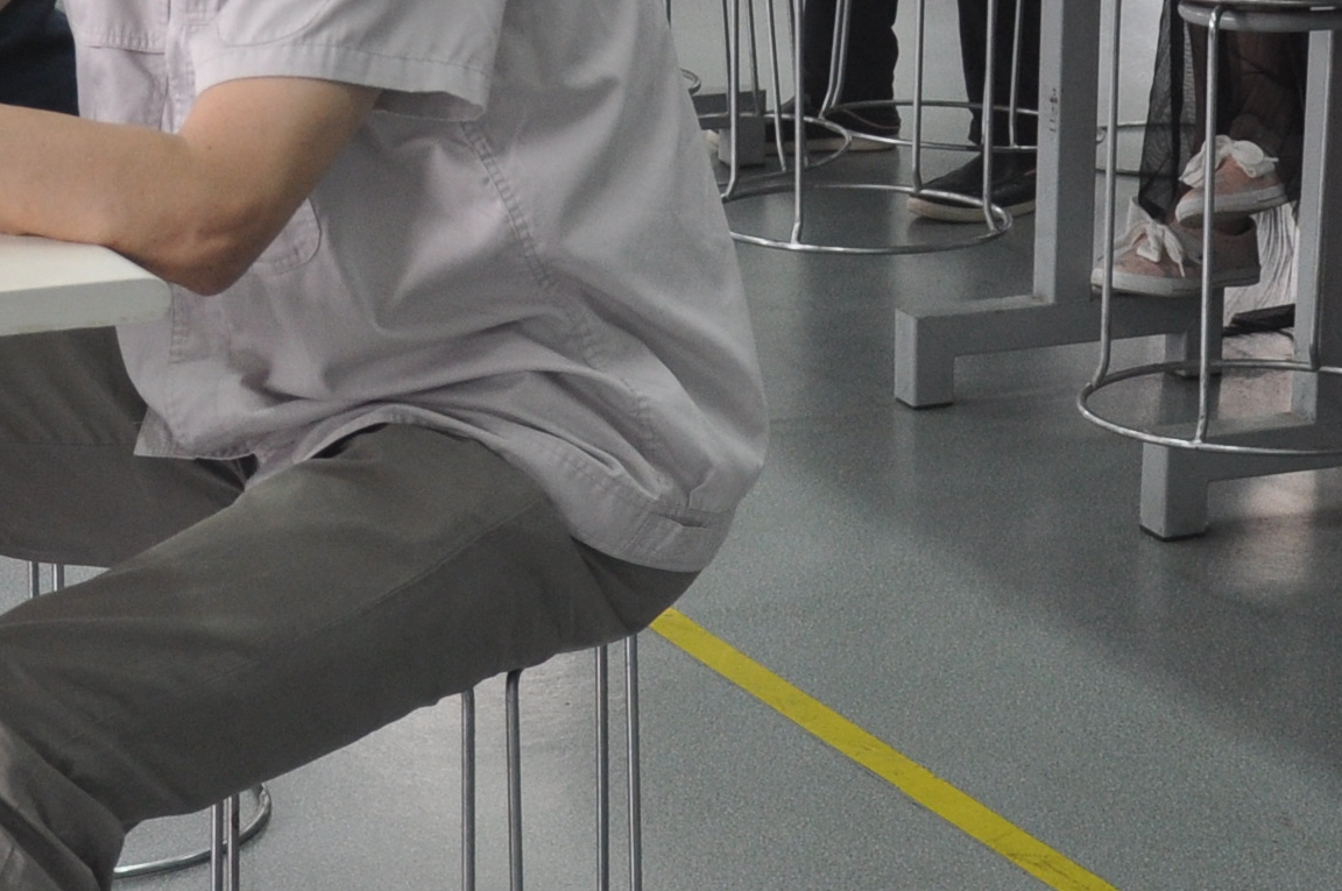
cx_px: 794
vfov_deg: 10.2
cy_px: 292
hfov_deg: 15.3
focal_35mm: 134
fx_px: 4989
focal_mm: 24
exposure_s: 1/60
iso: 400
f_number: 4
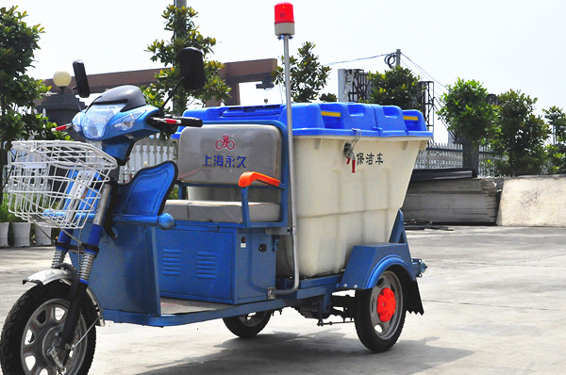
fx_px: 1005
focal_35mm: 64
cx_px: 225
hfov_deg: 31.4
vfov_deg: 21.2
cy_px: 208
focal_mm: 32
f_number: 18
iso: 1600
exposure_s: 1/1250
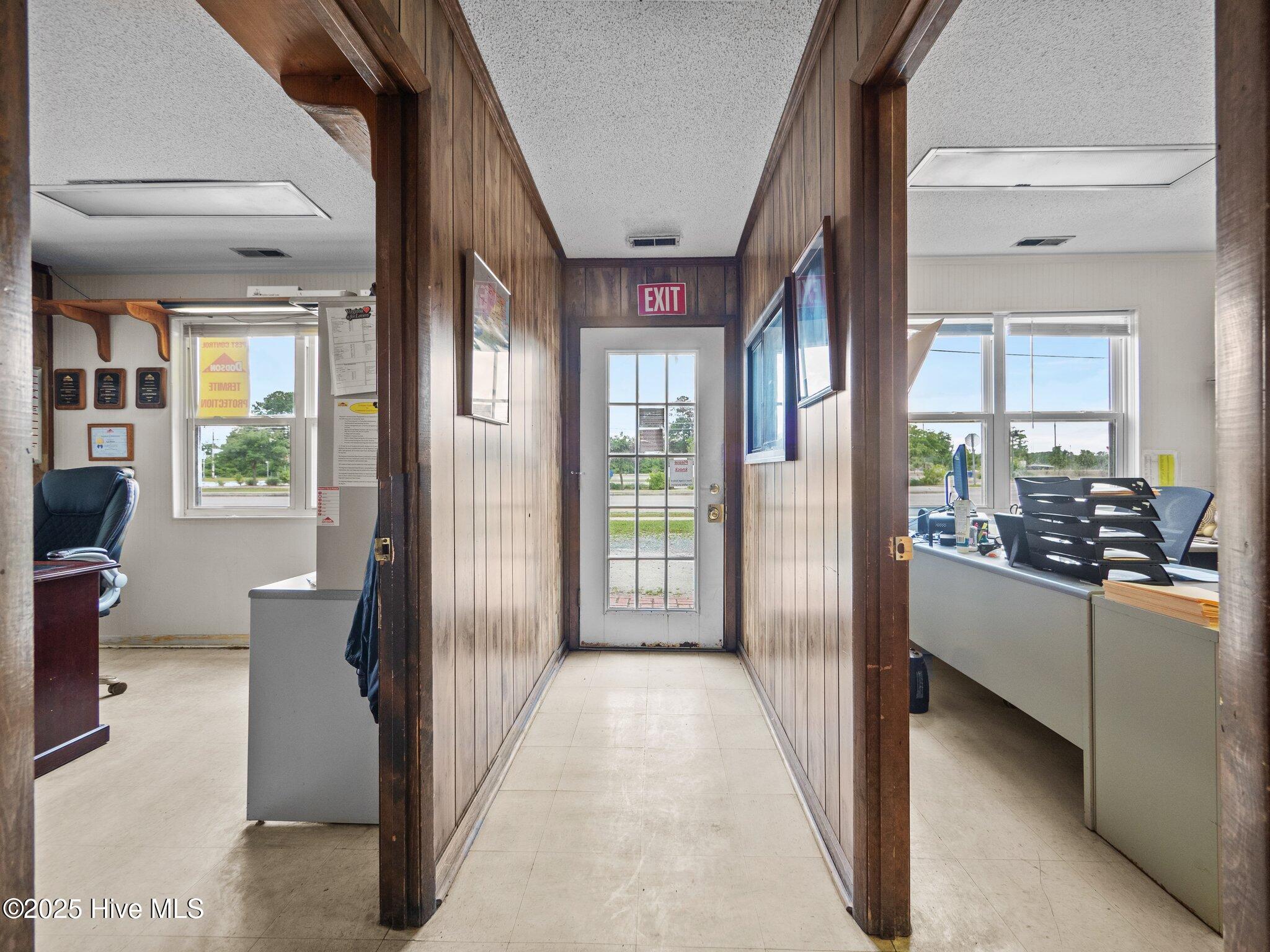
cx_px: 635
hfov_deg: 102.1
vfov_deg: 85.7
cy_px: 476
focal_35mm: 14
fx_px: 514
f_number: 4
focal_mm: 7
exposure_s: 1/30
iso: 400
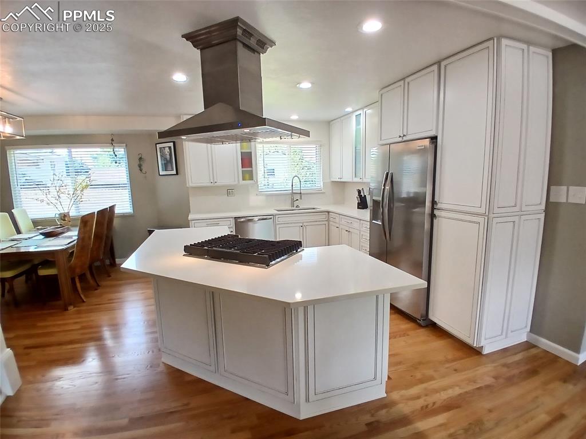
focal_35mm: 17
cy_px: 220
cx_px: 293
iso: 100
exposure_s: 1/40
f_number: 2.2
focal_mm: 1.4
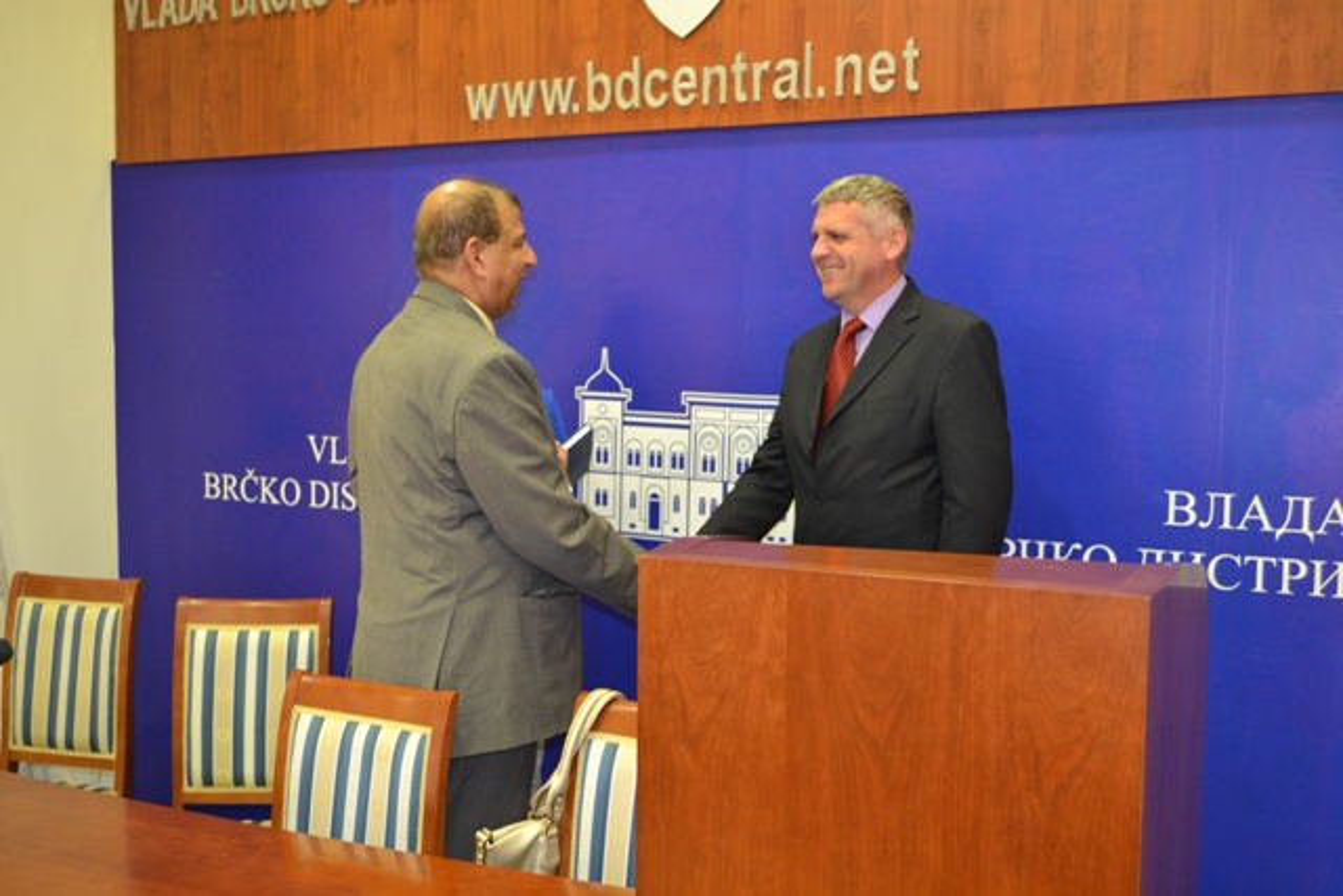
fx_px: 1455
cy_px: 448
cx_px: 672
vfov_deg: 34.2
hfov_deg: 49.5
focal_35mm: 39
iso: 1400
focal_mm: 26
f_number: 4.2
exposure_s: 1/60
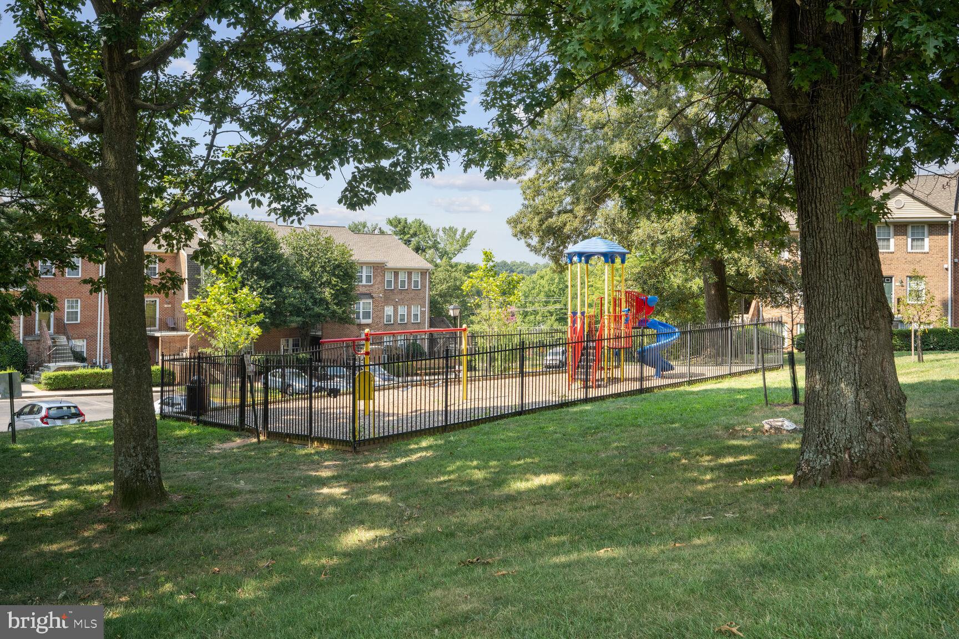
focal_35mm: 30
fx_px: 799
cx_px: 480
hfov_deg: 61.9
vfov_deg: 43.6
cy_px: 320
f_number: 9
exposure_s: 1/100
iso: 200
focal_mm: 30
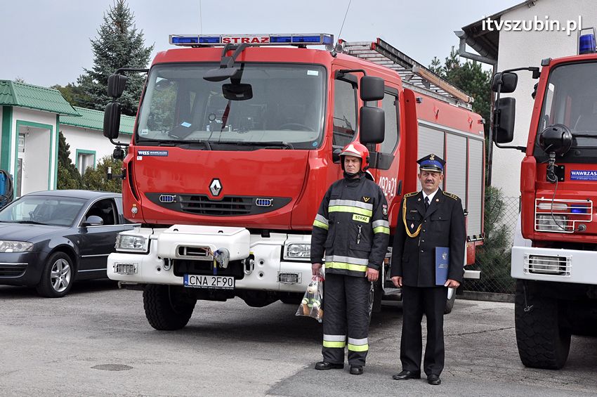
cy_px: 198
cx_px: 298
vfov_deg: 18.9
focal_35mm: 72
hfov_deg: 28.1
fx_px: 1193
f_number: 11
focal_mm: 48
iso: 500
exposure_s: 1/500
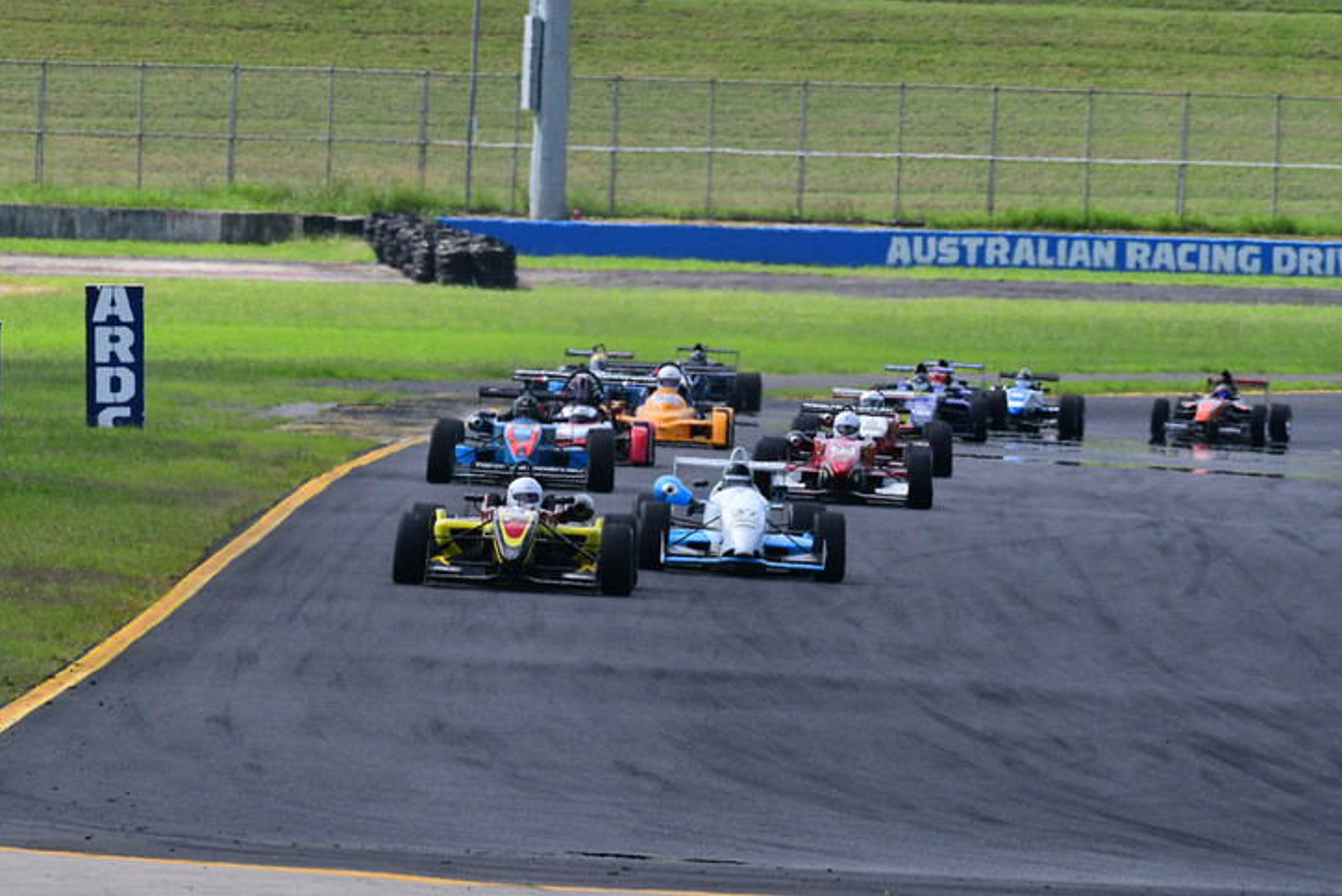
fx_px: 25917
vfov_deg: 2.0
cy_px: 413
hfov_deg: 3.0
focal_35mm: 695
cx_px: 603
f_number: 13
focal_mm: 420
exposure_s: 1/640
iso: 800
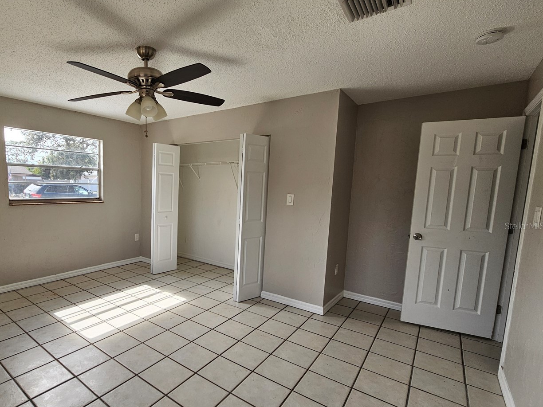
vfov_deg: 74.5
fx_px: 267
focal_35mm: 17
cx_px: 192
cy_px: 226
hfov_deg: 88.5
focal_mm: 2.2
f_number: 2.2
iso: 50
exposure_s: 1/229
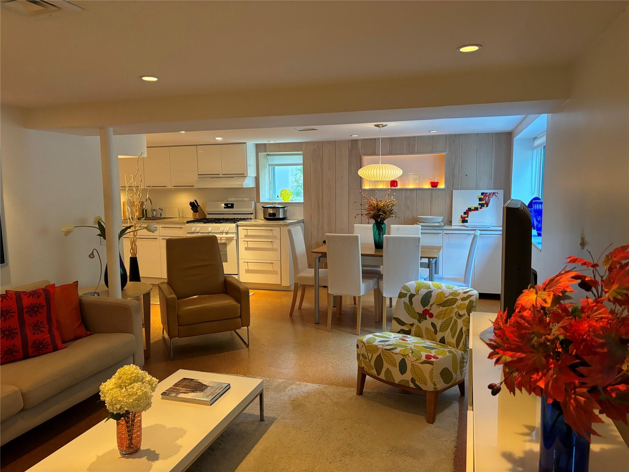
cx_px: 314
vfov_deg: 53.1
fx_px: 472
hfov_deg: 67.3
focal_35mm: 26
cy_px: 236
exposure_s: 1/40
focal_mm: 5.96
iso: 400
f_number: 1.6
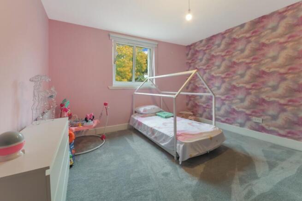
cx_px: 151
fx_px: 126
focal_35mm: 15
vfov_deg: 77.4
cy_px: 100
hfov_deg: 100.4
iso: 400
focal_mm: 15
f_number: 11
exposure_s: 1/3
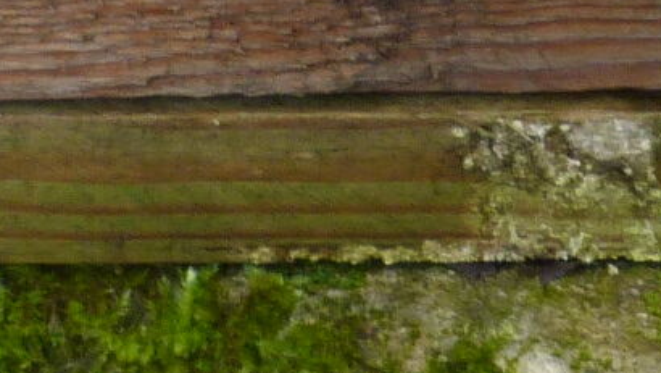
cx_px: 555
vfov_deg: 3.1
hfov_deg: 5.8
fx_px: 6558
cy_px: -1153
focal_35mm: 374
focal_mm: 10
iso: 80
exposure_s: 1/60
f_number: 3.2
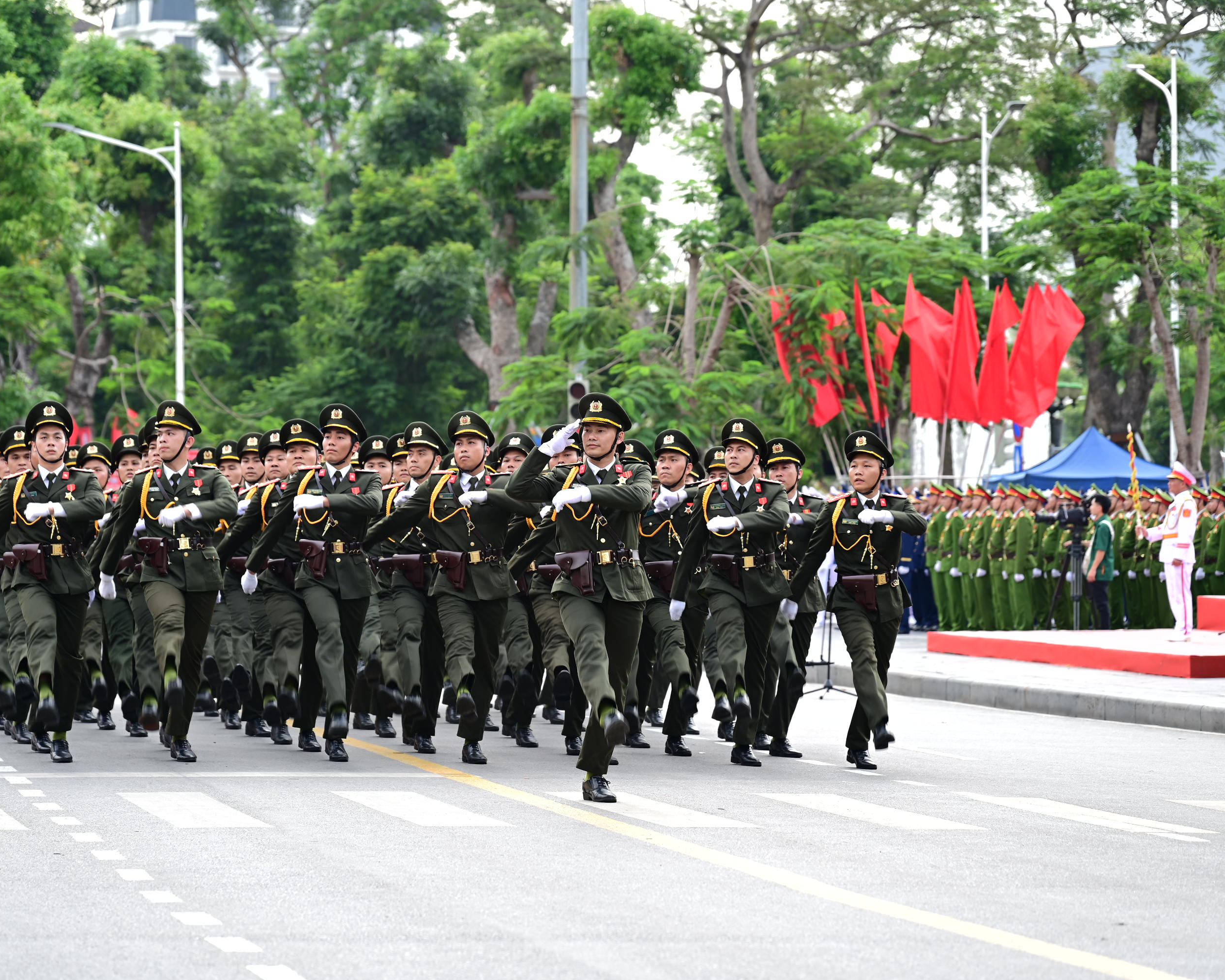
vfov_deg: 11.3
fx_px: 4931
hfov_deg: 14.2
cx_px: 510
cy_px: 491
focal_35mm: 136
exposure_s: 1/100
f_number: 4.5
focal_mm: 120
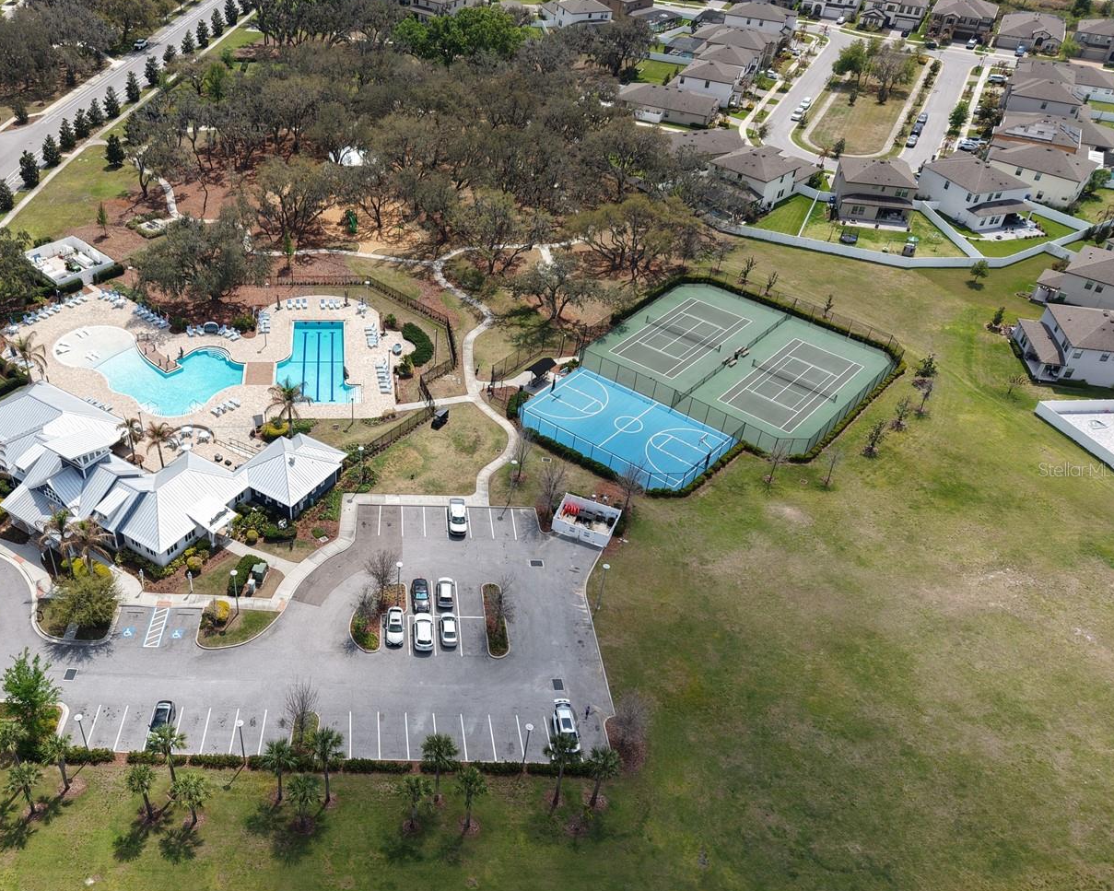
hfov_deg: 56.2
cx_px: 388
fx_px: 1022
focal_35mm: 31
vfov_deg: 47.1
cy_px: 469
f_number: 1.8
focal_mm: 8.67
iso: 160
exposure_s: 1/4000
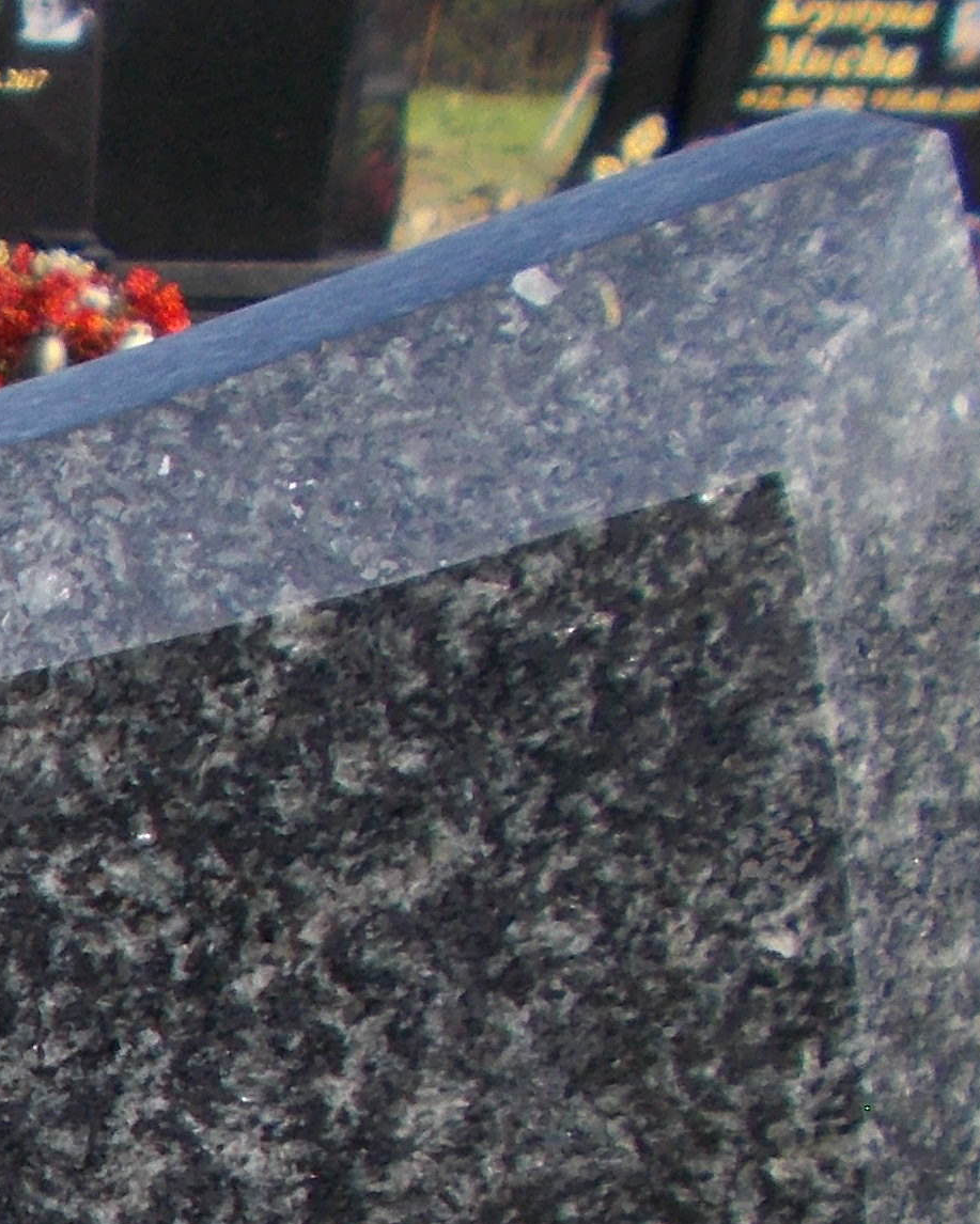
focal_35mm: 102
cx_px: -1116
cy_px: 1666
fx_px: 3698
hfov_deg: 12.8
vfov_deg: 17.4
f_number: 8
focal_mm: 4.6
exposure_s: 1/100
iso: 80
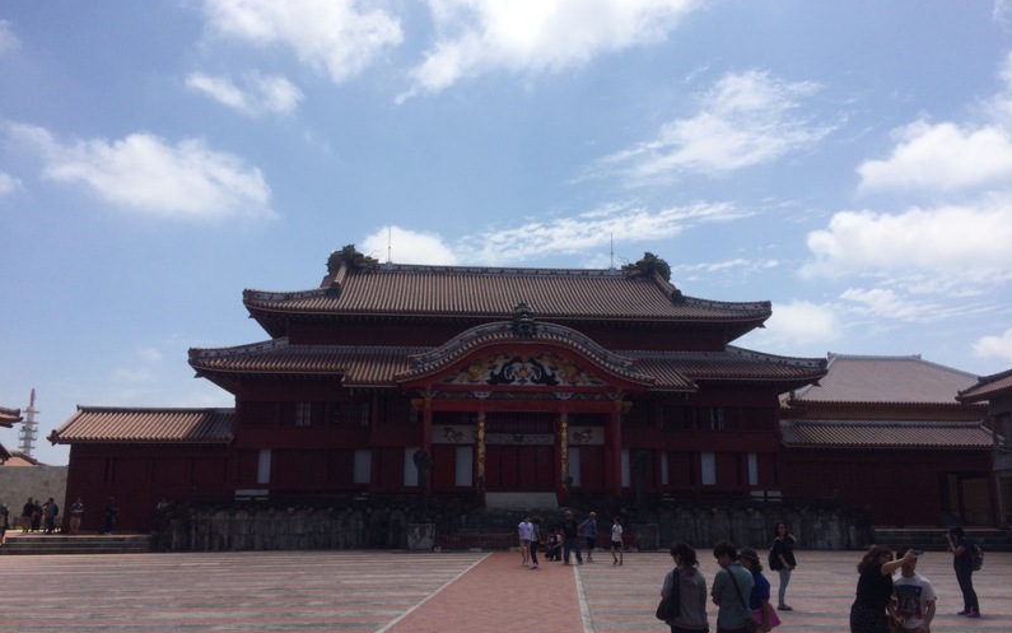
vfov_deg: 39.4
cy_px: 335
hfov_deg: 59.6
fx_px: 883
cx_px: 508
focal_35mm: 32
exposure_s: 1/4115
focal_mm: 4.12
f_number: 2.2
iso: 40
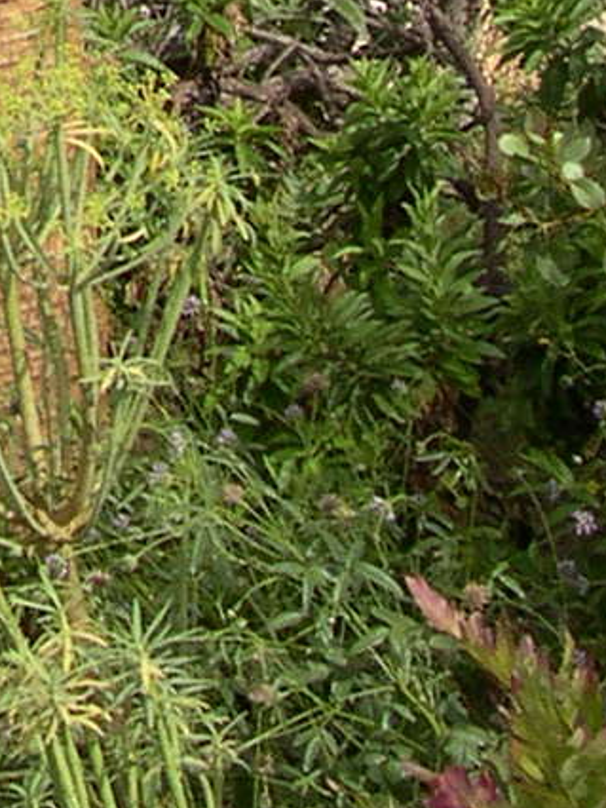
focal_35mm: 203
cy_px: -842
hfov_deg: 6.9
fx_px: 4736
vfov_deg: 9.1
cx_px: -864
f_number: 7.6
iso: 100
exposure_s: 1/120
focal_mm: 8
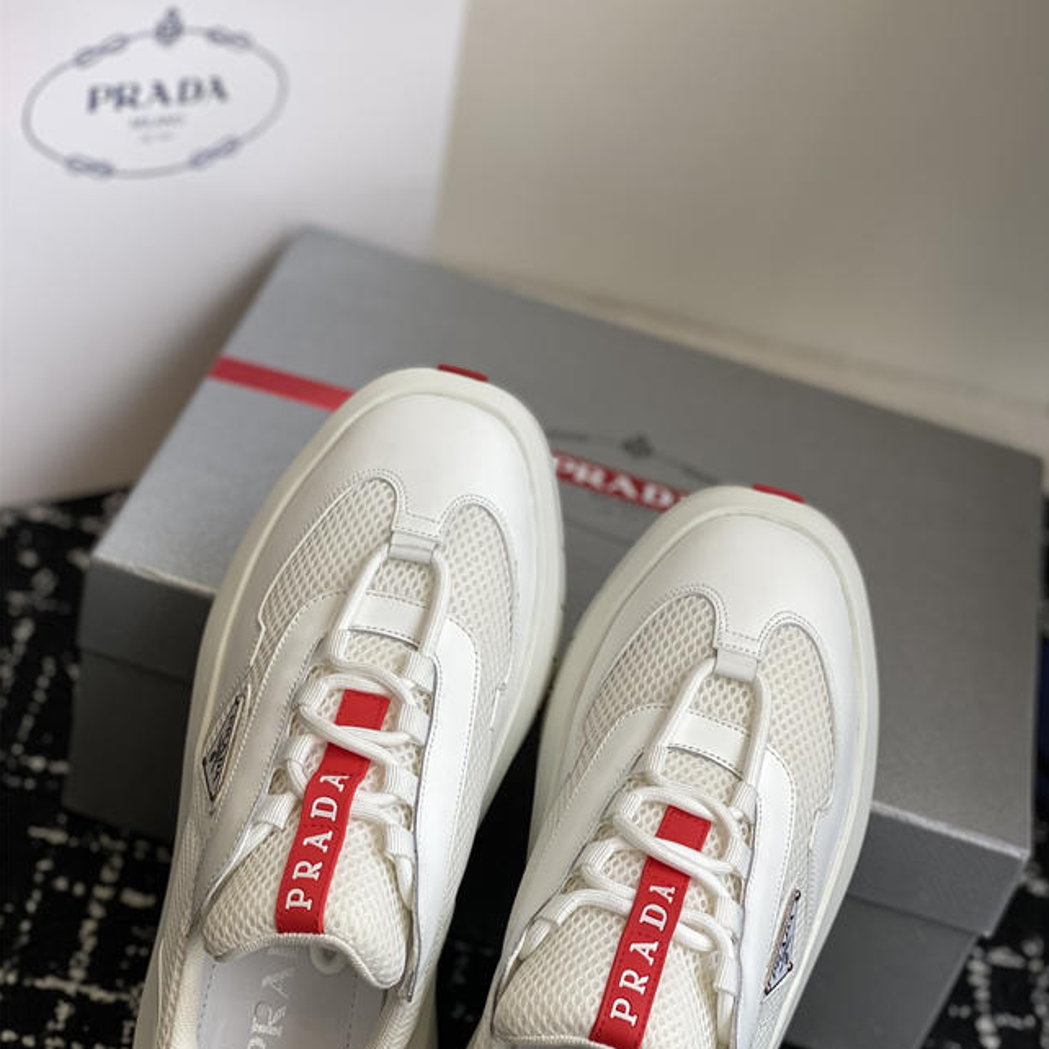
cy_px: 654
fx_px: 2126
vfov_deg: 27.6
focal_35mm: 62
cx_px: 529
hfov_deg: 27.7
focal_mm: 6
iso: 20
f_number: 2
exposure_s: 1/224
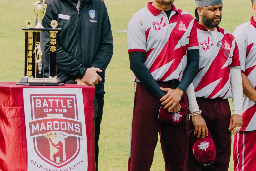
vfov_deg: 2.3
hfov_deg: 3.4
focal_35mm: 608
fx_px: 4323
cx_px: -8
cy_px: 86
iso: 200
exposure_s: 1/400
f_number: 5.6
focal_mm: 200
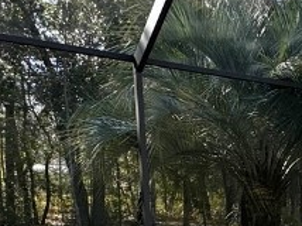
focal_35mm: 67
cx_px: 449
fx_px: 584
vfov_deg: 19.6
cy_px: 321
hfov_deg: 23.4
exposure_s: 1/375
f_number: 2.2
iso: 40
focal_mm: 2.22
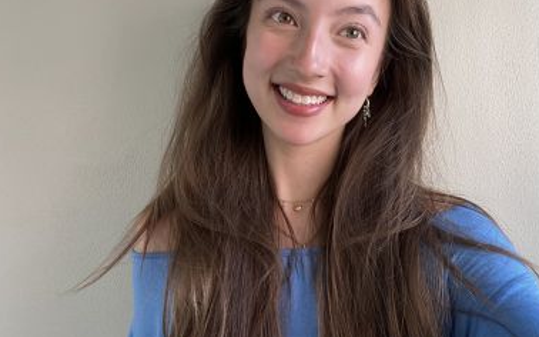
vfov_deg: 43.0
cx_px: 307
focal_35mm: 29
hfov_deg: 64.4
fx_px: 426
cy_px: 141
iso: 100
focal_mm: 2.71
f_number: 2.2
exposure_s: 1/72
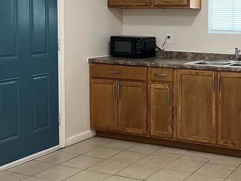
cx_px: 202
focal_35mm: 57
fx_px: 397
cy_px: 48
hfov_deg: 32.6
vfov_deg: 25.4
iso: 400
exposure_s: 1/60
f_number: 1.6
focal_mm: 5.1
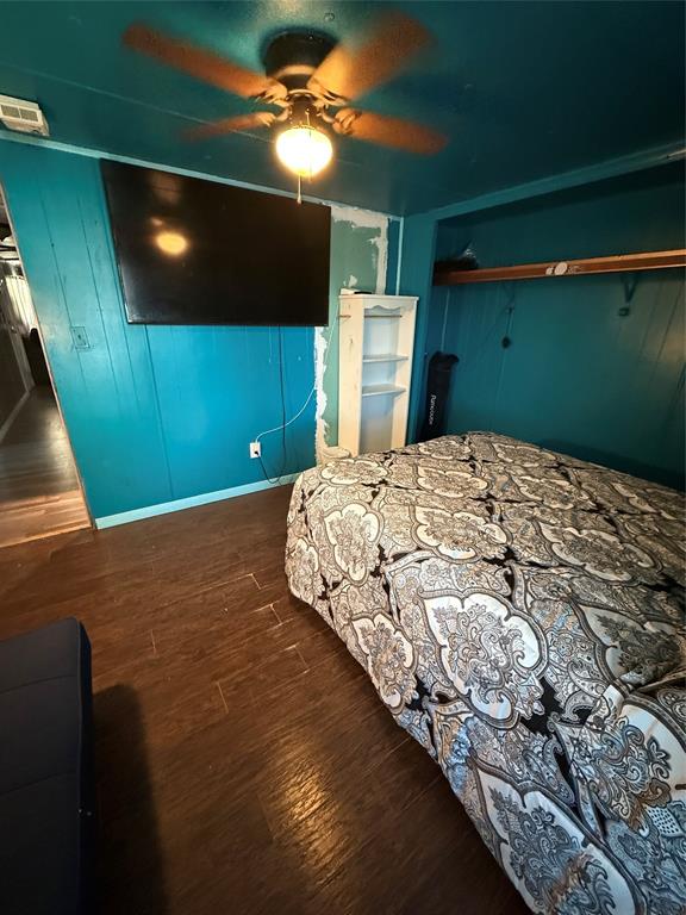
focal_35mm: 14
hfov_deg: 85.7
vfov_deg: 102.1
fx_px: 370
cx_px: 343
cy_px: 458
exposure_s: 1/40
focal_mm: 2.22
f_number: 2.2
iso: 1000
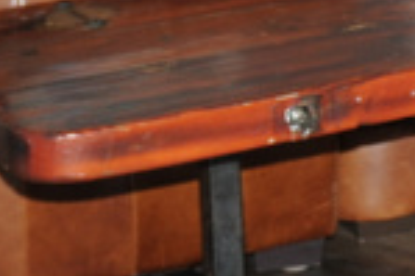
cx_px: 565
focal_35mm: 248
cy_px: -440
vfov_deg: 5.3
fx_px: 2856
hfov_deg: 8.2
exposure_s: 1/200
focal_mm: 24
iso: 200
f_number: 3.2
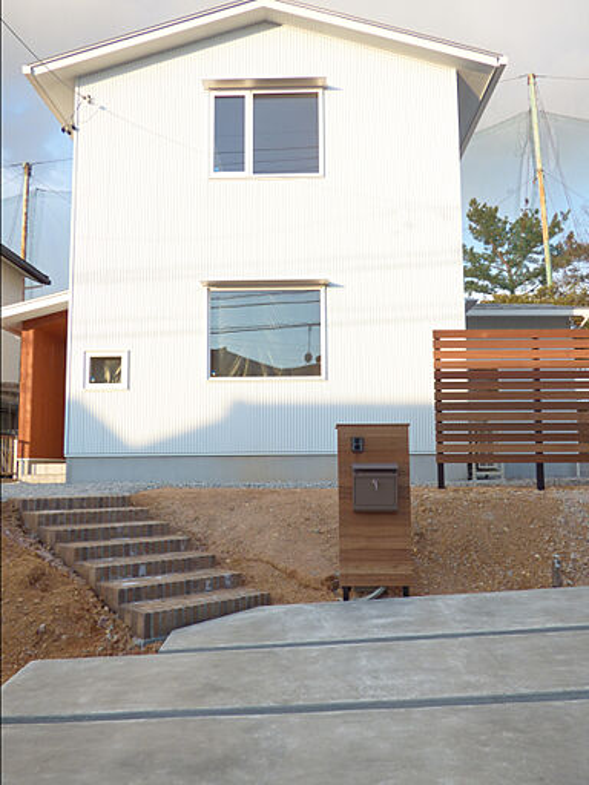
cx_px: 294
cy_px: 392
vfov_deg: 60.0
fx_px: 681
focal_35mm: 30
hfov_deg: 46.8
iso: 100
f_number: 3.3
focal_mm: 5.29
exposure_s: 1/250
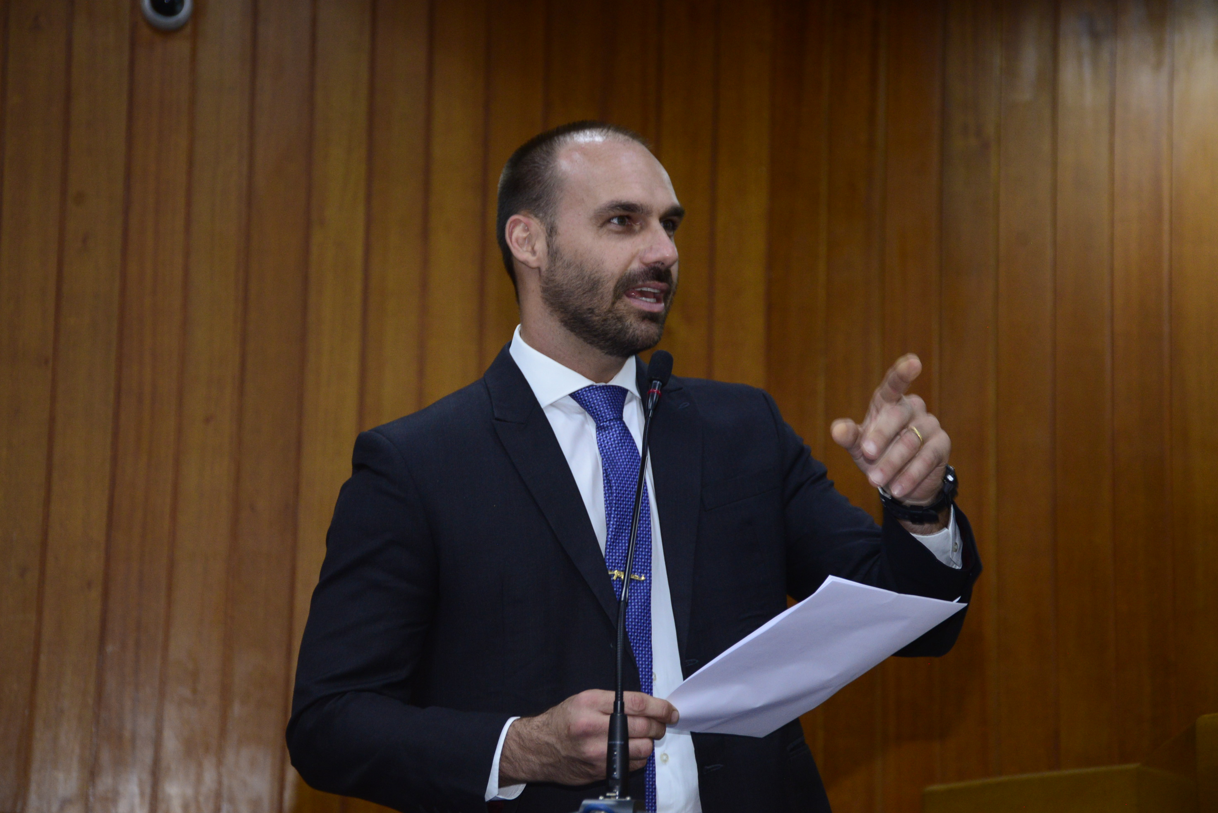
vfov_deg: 14.9
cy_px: 409
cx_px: 609
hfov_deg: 22.1
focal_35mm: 92
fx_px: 3113
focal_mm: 90
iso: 2500
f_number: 5.6
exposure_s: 1/80
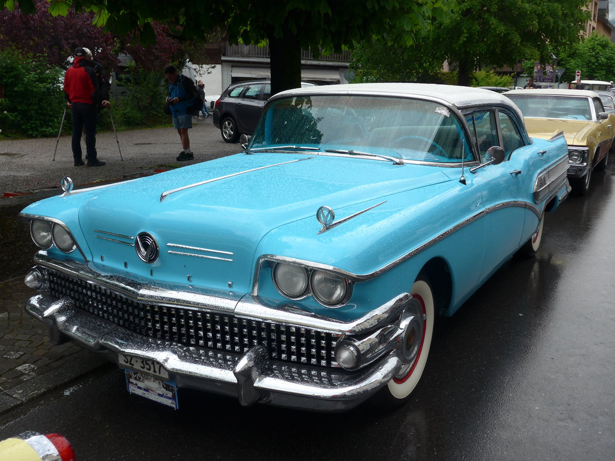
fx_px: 640
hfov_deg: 51.4
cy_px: 230
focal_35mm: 36
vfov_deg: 39.7
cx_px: 308
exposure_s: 1/640
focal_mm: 7.5
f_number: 2.8
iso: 80
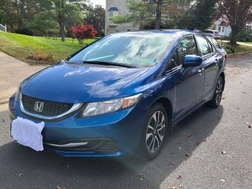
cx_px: 107
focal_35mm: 34
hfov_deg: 53.7
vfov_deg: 41.8
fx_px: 248
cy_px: 92
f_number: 1.8
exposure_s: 1/829
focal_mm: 5.4
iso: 40
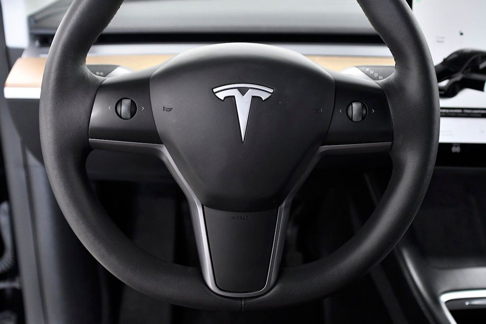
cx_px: 243
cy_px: 162
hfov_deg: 45.4
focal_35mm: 43
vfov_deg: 31.2
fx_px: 581
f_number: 3.5
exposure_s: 1/200
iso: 2000
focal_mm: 29
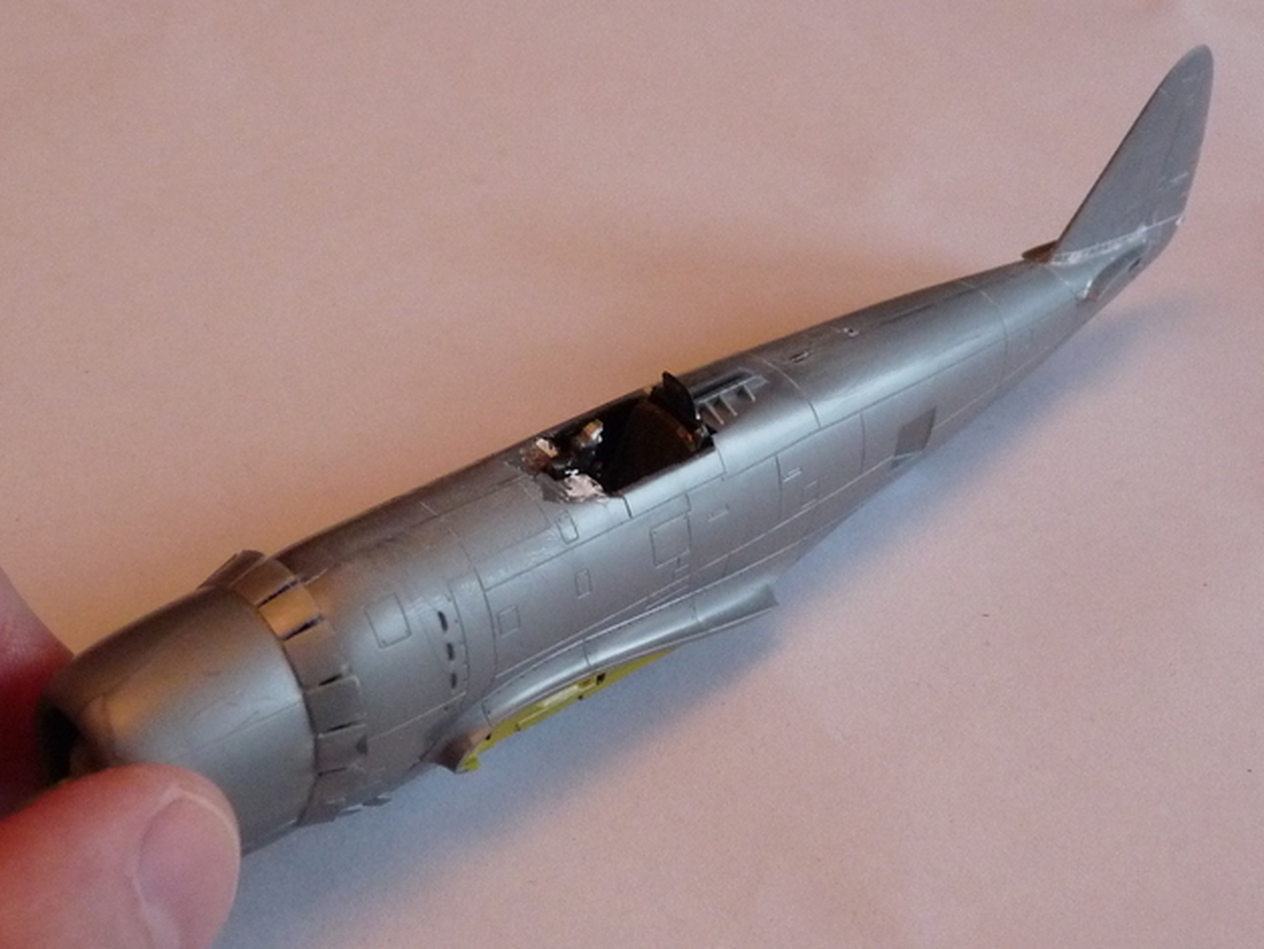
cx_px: 631
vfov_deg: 28.6
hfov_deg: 37.5
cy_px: 471
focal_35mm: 51
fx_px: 1863
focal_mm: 5
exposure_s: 1/25
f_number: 2.8
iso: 400
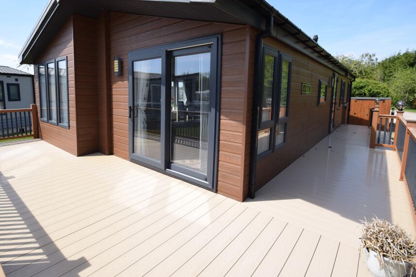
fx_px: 208
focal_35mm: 18
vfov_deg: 67.0
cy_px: 116
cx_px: 182
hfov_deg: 89.6
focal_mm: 10
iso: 200
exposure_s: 1/320
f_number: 9
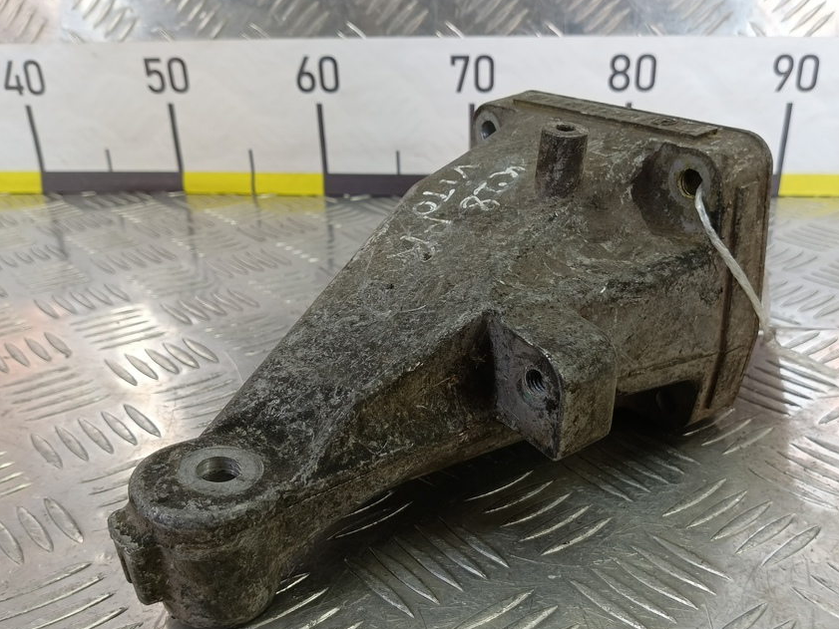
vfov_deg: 49.4
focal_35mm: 28
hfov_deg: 63.3
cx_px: 462
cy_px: 380
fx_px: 679
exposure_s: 1/50
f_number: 1.6
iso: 111
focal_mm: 4.11
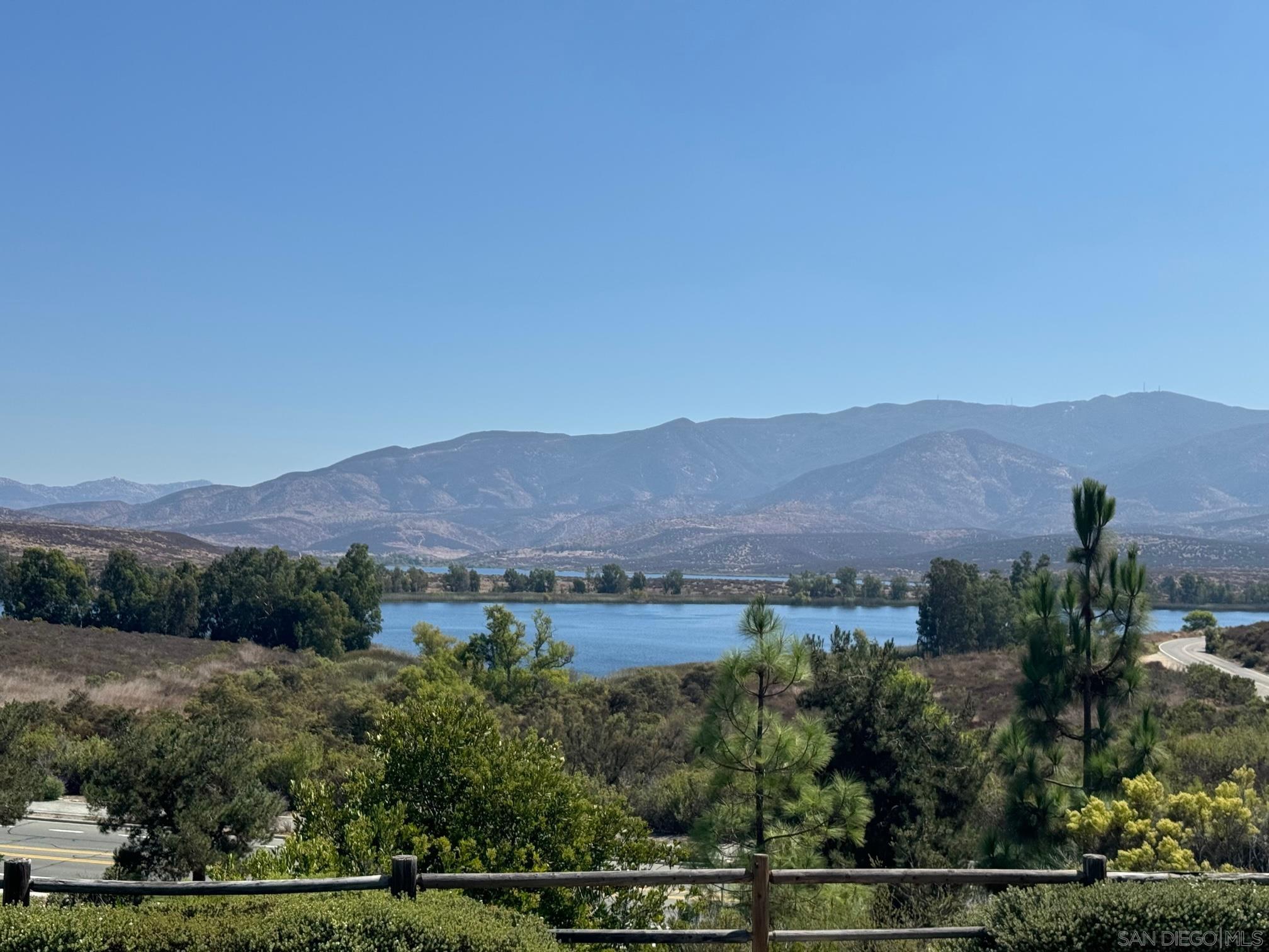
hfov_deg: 39.7
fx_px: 1760
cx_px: 634
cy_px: 476
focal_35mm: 48
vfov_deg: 30.3
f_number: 1.78
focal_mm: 6.76
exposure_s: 1/5848
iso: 64
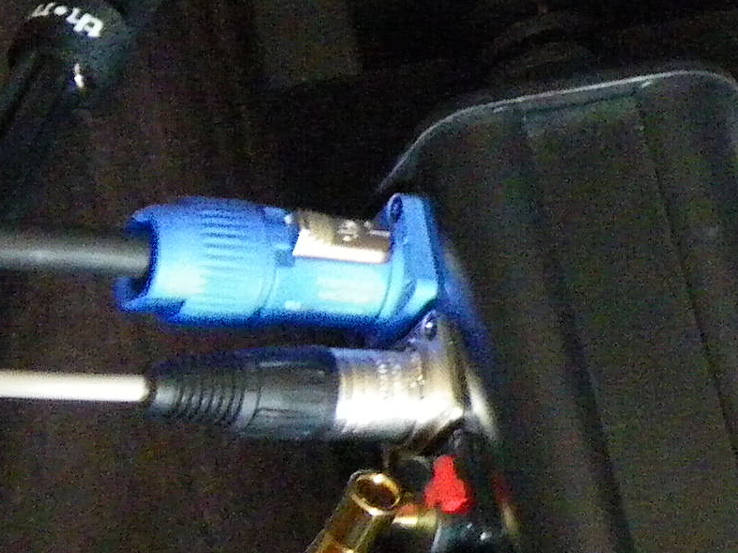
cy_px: -85
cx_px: 1498
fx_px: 2771
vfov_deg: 11.2
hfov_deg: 13.1
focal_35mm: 130
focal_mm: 5
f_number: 3.5
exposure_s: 1/10
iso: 800
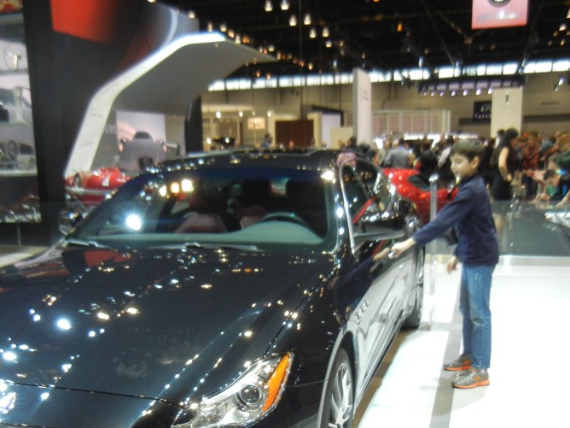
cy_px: 316
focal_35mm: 46
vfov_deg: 31.0
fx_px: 757
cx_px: 243
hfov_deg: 41.1
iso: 240
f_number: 3.5
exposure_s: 1/60
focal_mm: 5.4
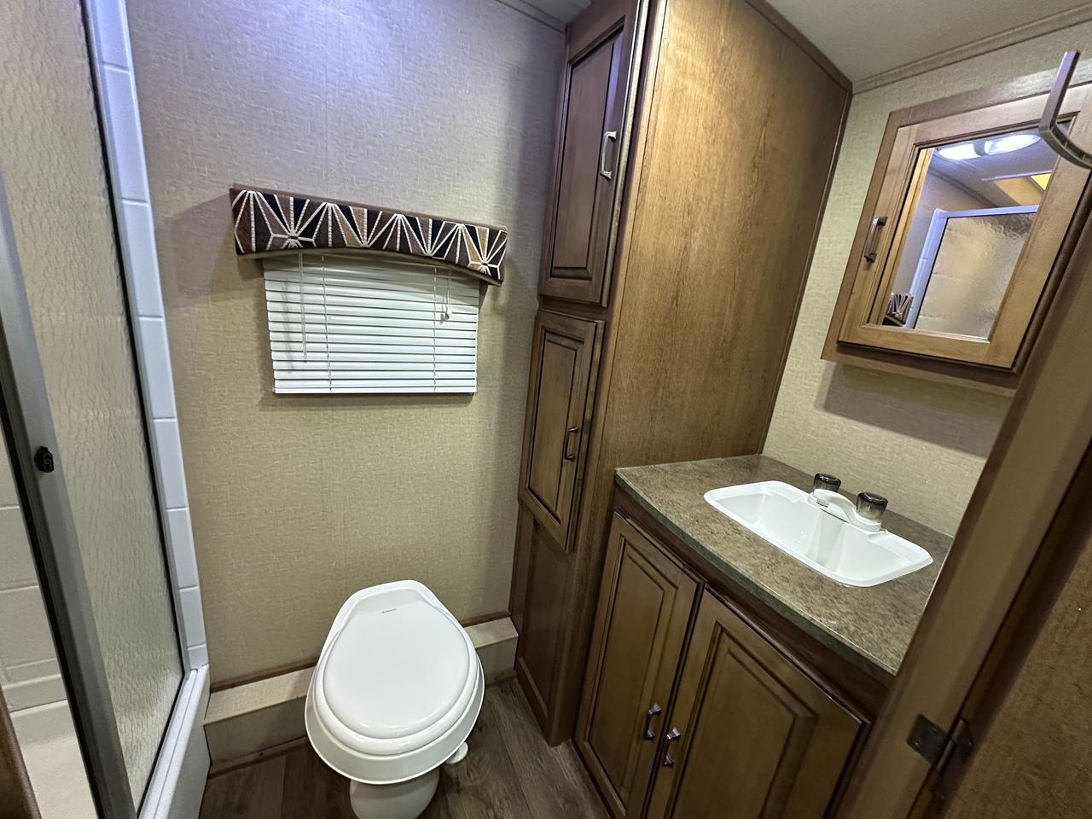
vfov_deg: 85.7
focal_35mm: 14
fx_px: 442
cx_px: 546
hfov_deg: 102.1
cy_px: 410
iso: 500
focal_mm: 2.22
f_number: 2.2
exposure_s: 1/60
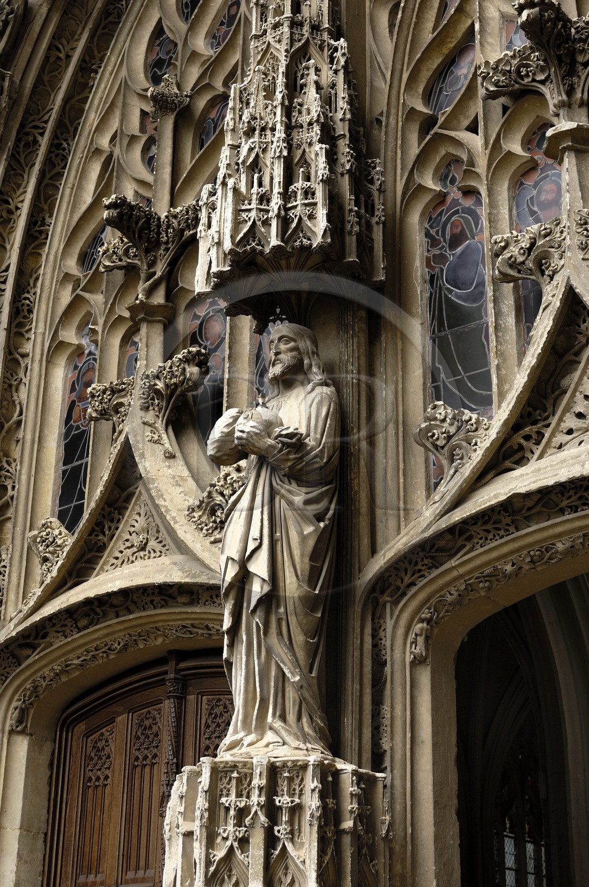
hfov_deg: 23.7
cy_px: 444
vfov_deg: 35.1
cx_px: 294
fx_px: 1403
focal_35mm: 57
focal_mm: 38
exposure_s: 1/160
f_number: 4
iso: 100
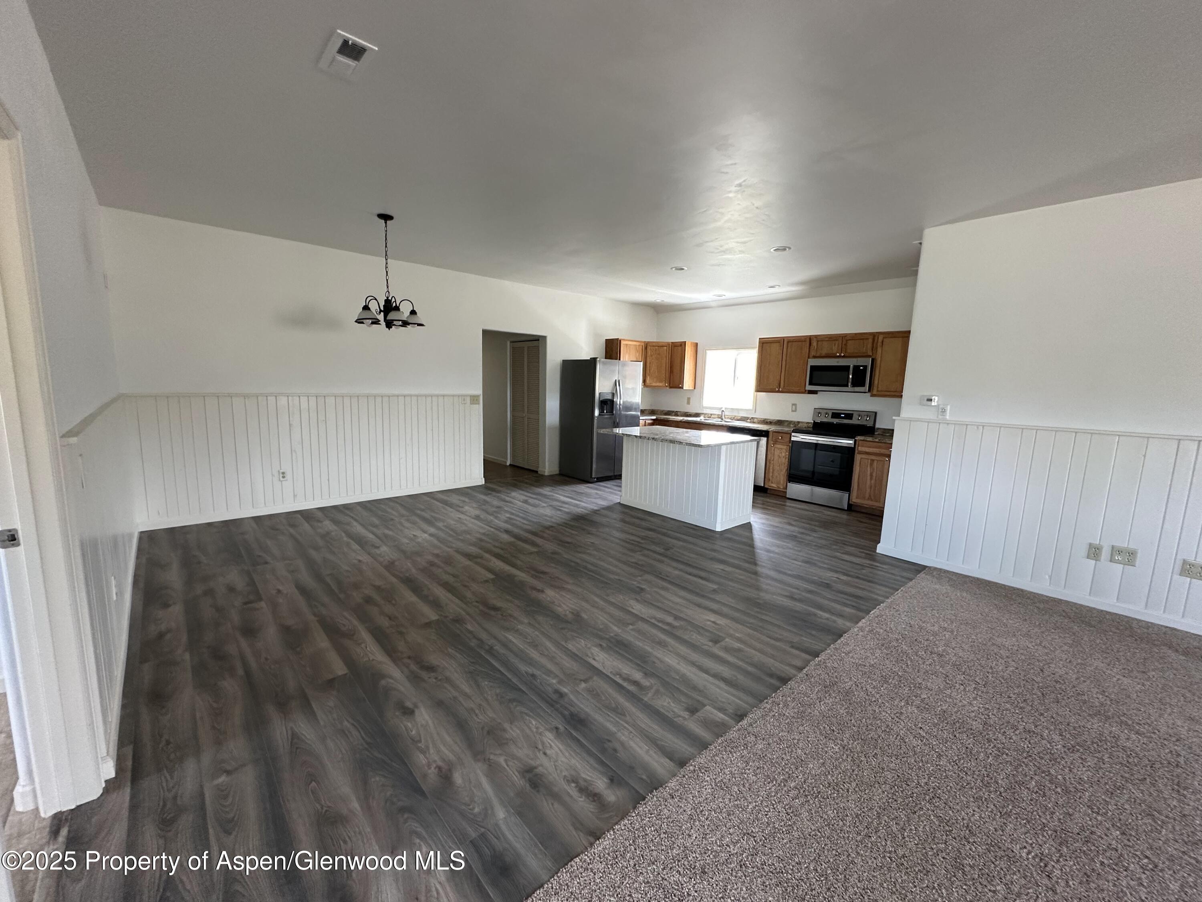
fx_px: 486
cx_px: 601
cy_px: 451
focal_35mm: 14
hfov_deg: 102.1
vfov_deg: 85.7
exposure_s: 1/99
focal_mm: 2.22
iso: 200
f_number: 2.2
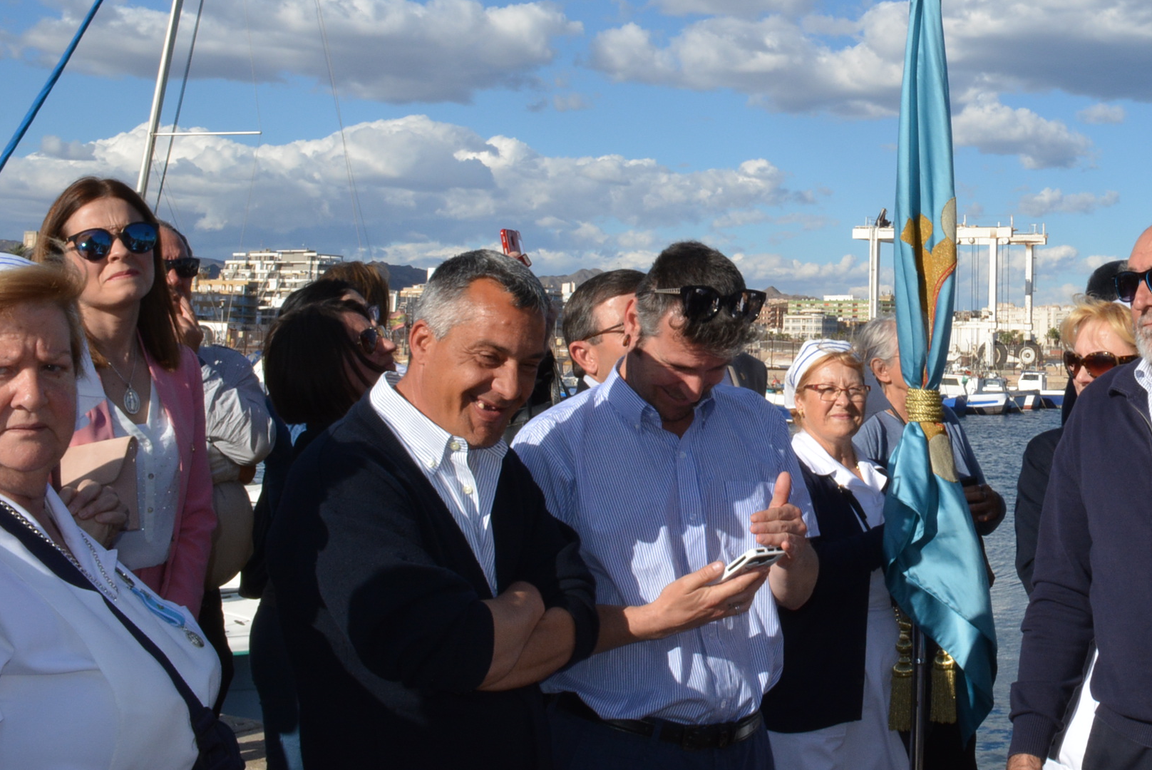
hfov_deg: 37.2
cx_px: 1019
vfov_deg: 26.3
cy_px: 113
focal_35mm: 50
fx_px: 1601
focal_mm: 18
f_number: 22
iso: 400
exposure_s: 1/200
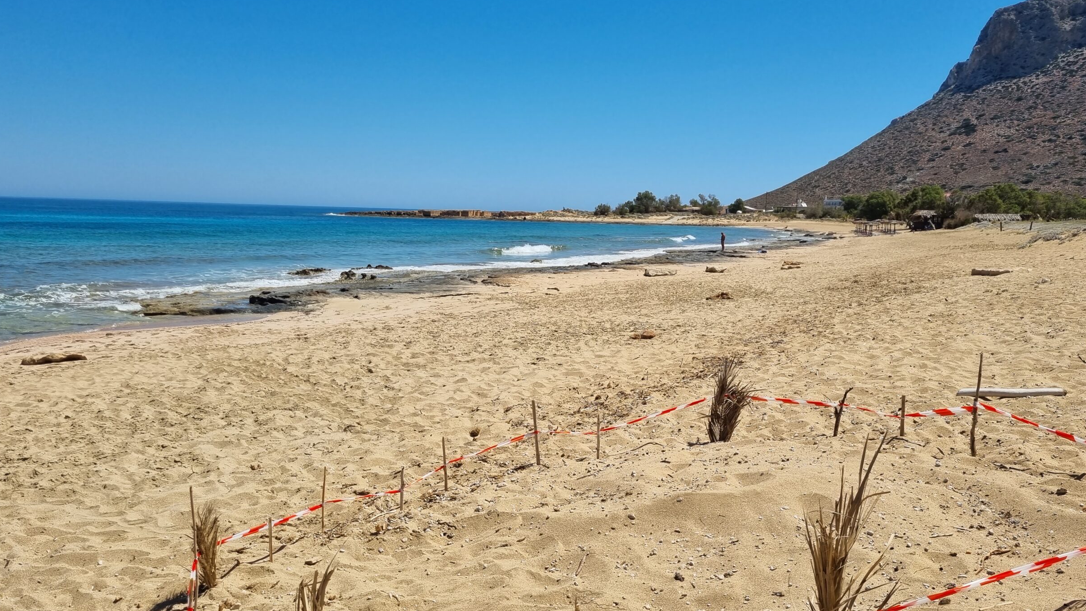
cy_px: 339
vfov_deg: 38.9
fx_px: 864
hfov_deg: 64.3
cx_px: 555
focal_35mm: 30
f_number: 1.8
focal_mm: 5.4
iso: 50
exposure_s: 1/5184
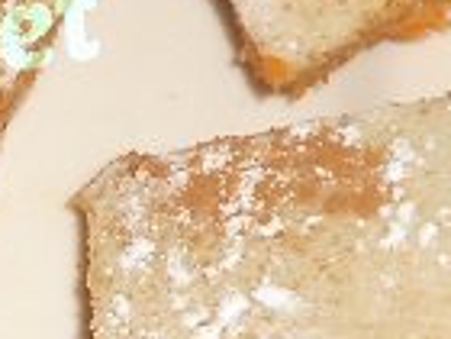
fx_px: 2697
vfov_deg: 7.2
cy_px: 102
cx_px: -377
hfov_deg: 9.1
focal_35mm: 207
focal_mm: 6.9
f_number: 3.9
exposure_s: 1/30
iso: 80
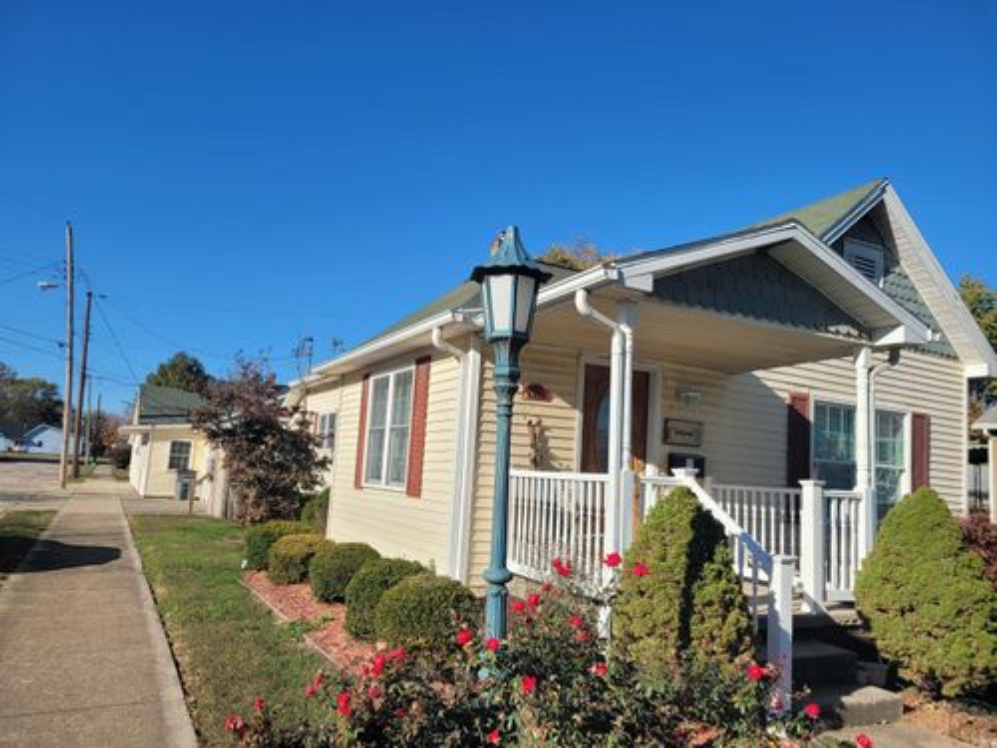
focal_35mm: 26
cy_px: 374
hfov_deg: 67.3
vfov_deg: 53.1
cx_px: 498
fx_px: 749
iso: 40
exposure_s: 1/2937
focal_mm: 5.4
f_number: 1.8
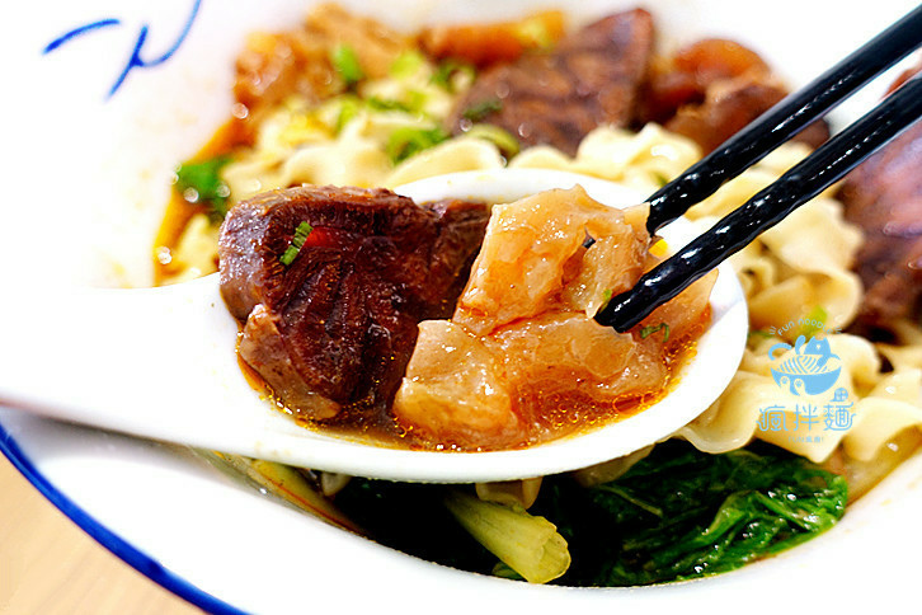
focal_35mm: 29
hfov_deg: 63.7
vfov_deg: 45.0
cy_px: 308
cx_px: 461
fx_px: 743
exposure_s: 1/30
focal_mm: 10.6
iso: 160
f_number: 2.5
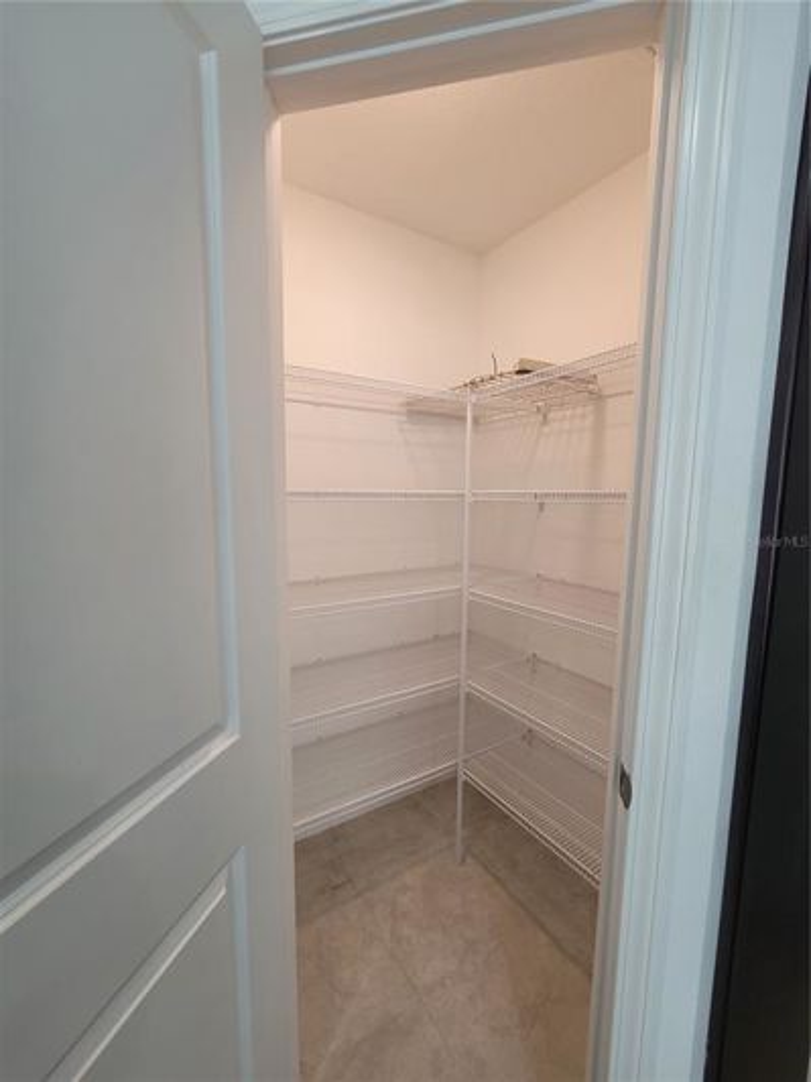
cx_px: 406
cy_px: 541
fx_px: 406
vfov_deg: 106.2
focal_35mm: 13
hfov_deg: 89.9
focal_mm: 2.2
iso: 80
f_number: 2.2
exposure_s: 1/60
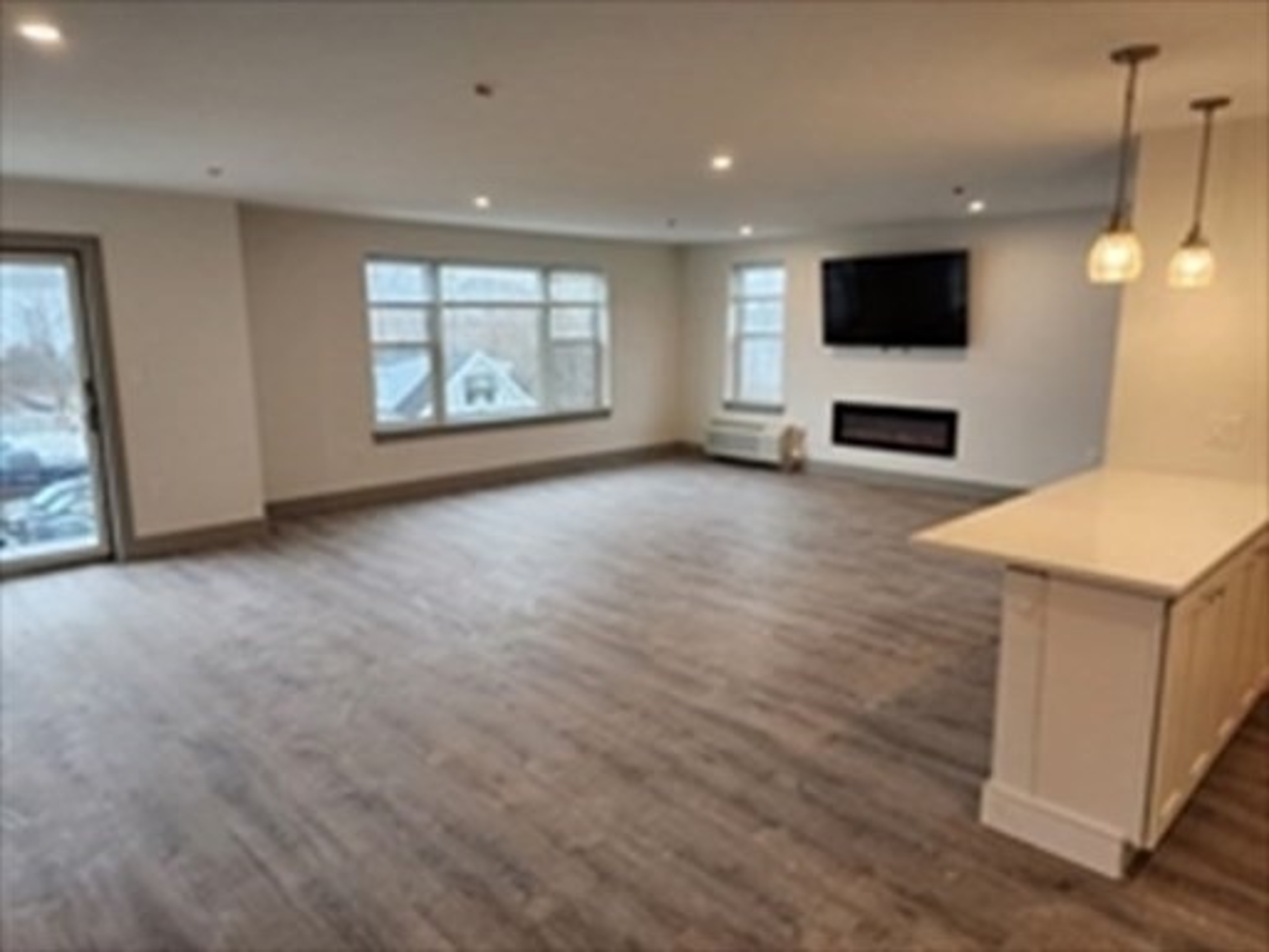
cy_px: 476
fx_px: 843
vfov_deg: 58.9
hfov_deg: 73.9
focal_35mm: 23
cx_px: 634
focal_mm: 6.4
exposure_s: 1/120
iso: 160
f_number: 1.8
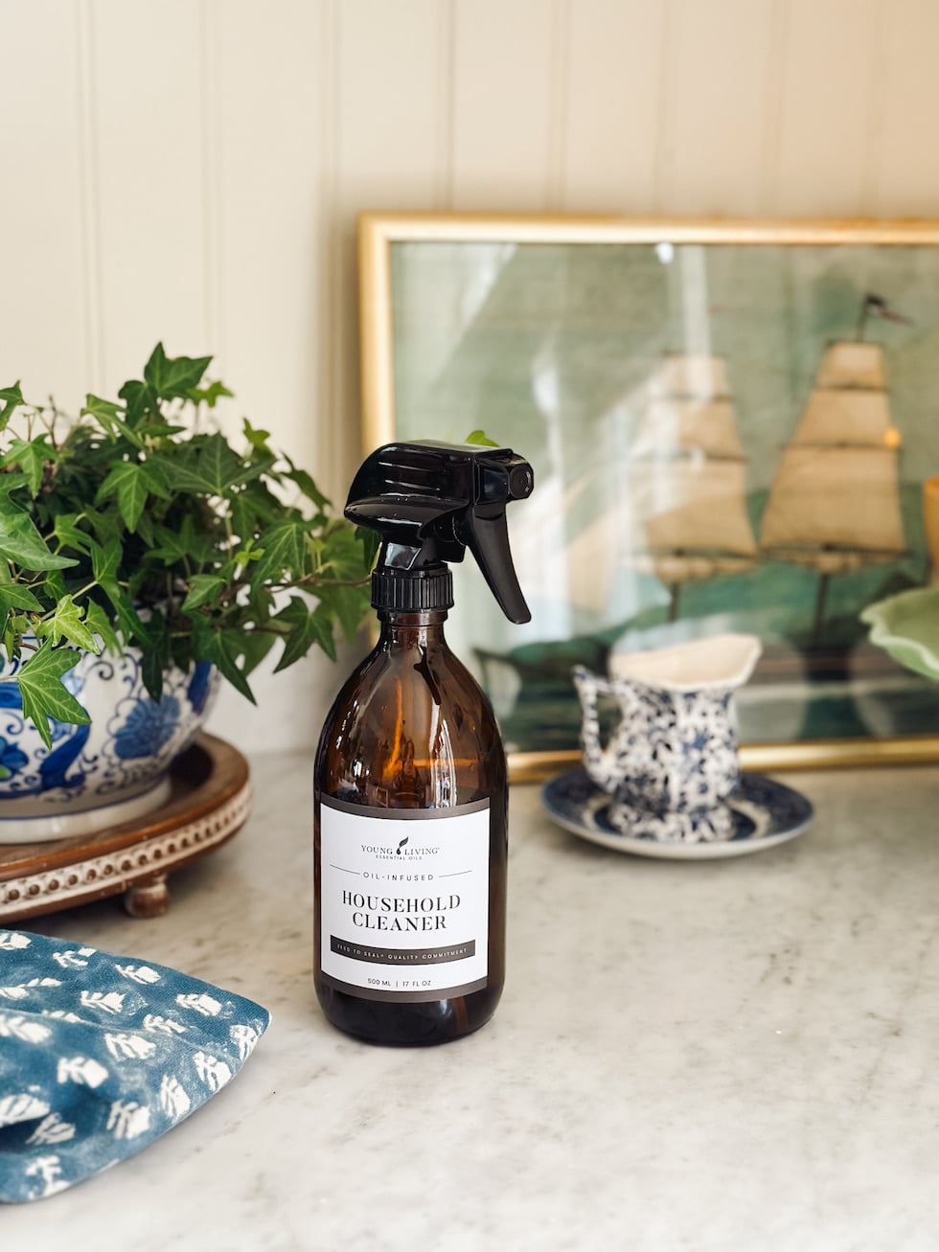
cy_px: 626
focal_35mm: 48
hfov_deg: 30.3
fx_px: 1736
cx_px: 470
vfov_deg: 39.7
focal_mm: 6.86
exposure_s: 1/75
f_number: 1.8
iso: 125
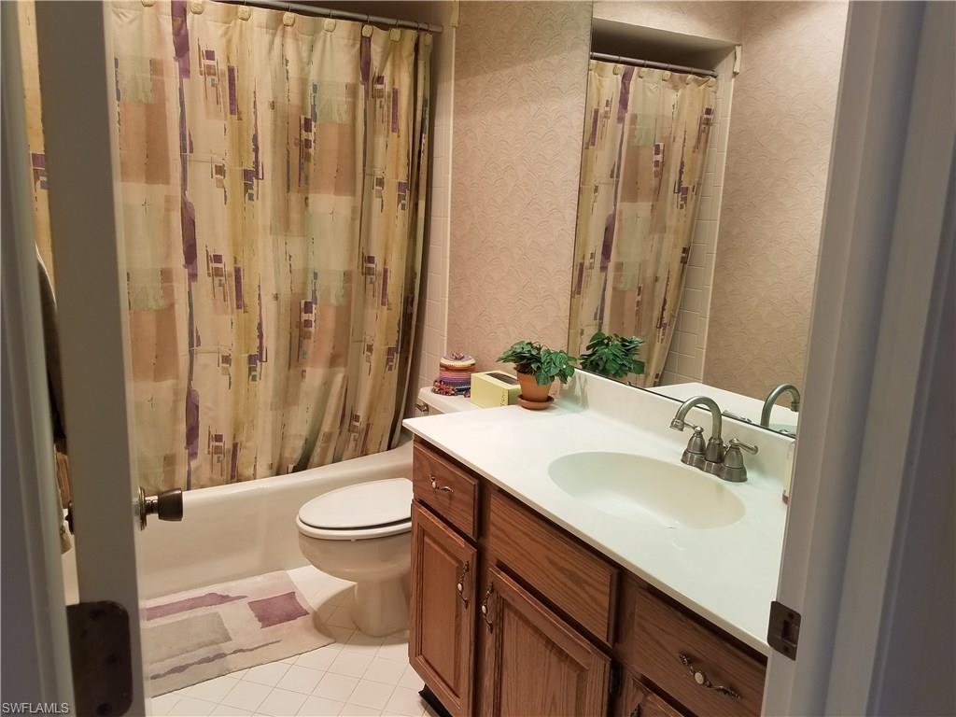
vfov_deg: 53.1
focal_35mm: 26
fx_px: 718
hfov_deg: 67.3
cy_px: 358
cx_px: 478
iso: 50
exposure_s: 1/60
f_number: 1.7
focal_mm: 4.2
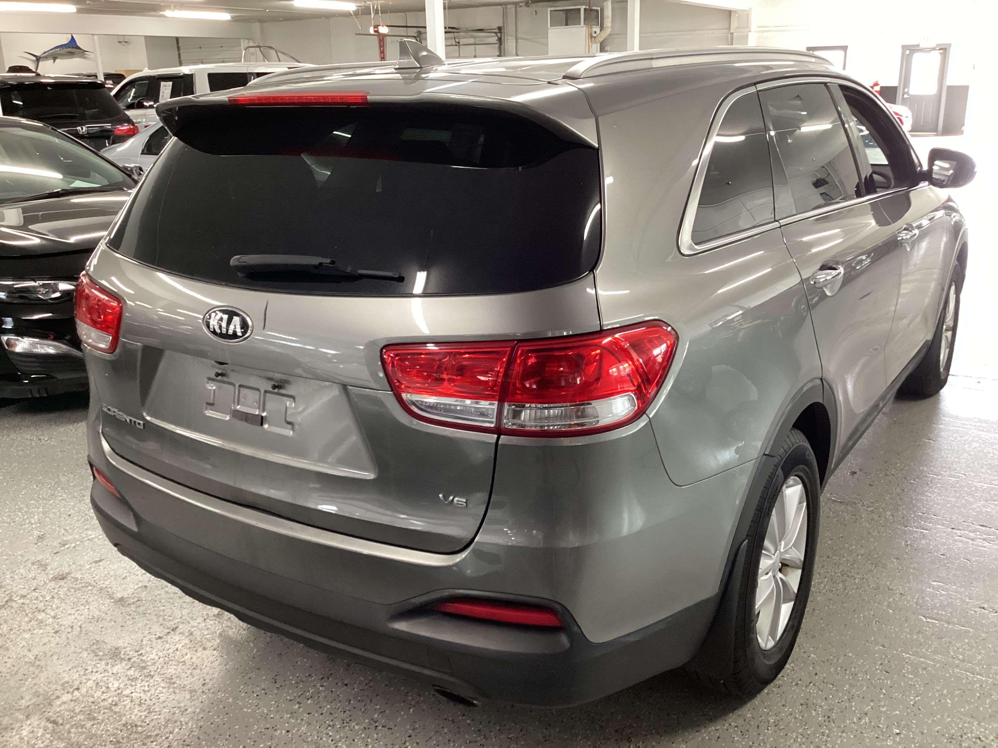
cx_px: 499
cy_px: 374
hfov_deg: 58.4
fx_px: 894
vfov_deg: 45.4
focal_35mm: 31
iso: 320
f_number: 2.4
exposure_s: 1/60
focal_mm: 3.3
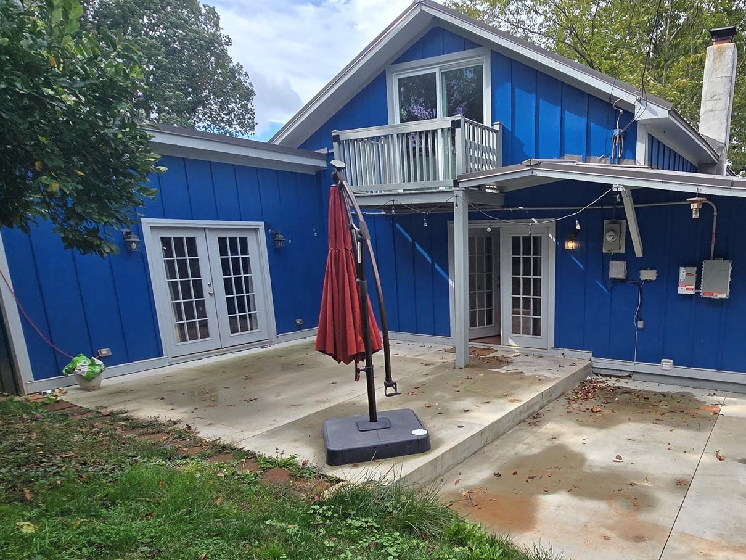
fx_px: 474
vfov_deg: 60.0
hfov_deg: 73.2
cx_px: 517
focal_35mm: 22
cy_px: 361
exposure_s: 1/2000
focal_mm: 2.2
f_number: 2.2
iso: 80
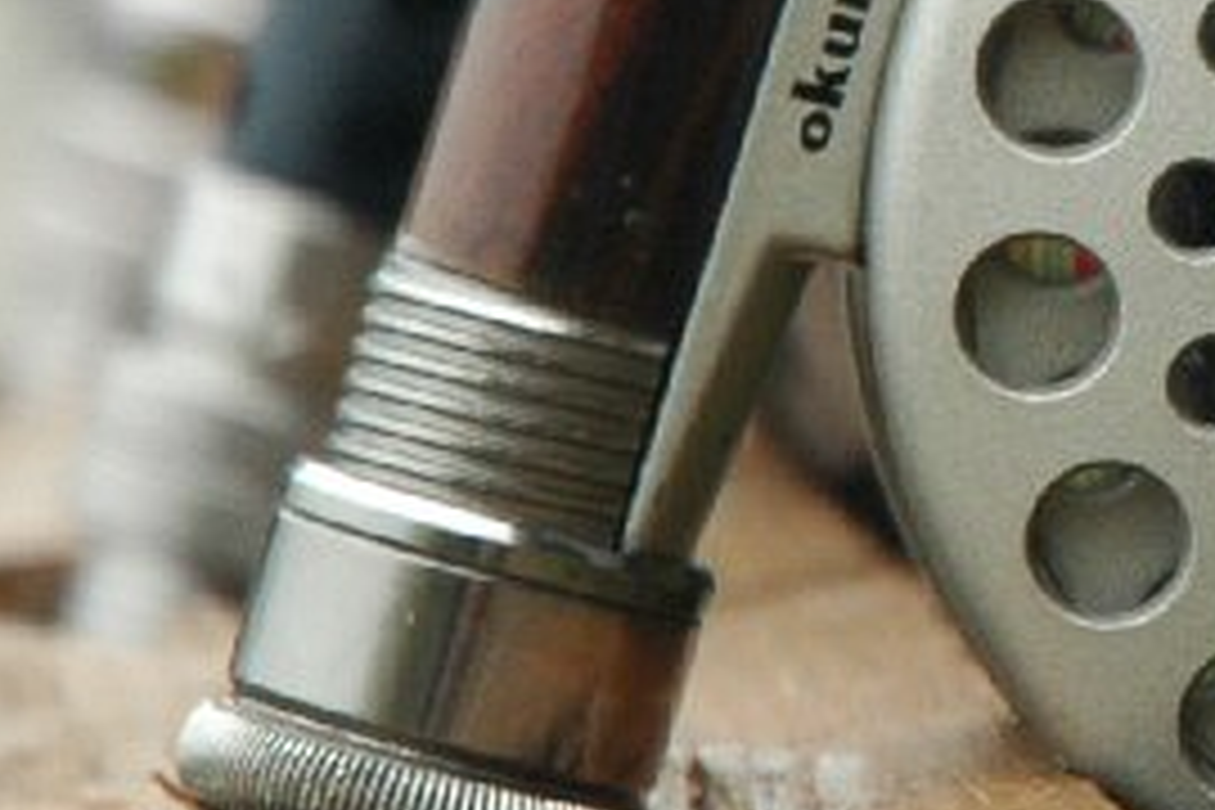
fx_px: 15760
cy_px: -234
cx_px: 2250
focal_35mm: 467
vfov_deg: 2.9
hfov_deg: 4.4
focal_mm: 70
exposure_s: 1/25
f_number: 4.5
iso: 400
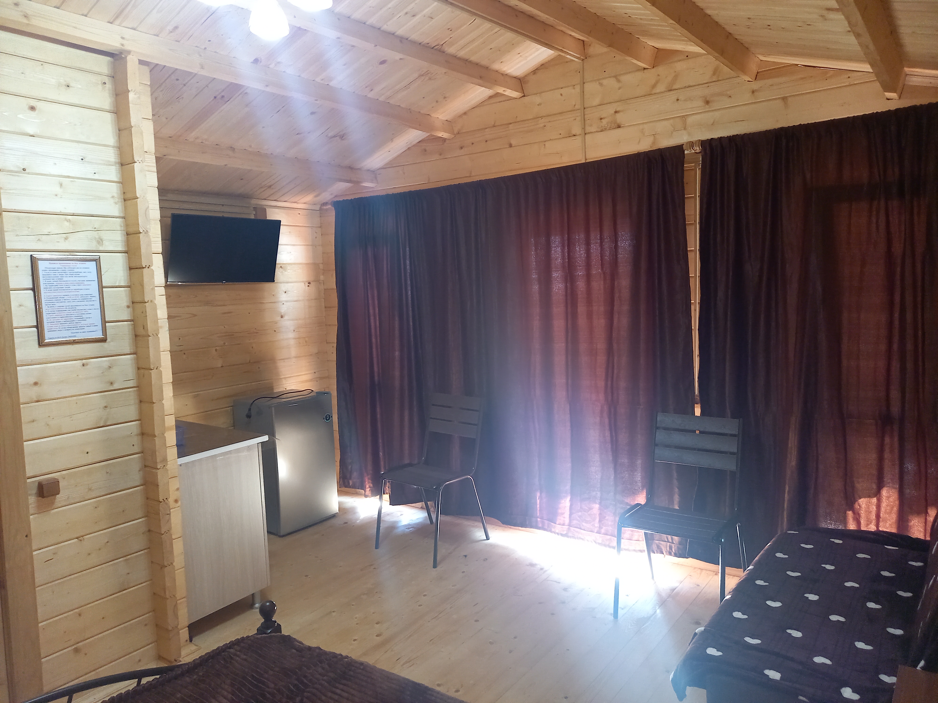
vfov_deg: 54.9
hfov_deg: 69.4
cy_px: 352
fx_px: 677
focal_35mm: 25
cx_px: 469
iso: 320
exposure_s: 1/33.3
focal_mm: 4.65
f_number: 1.8
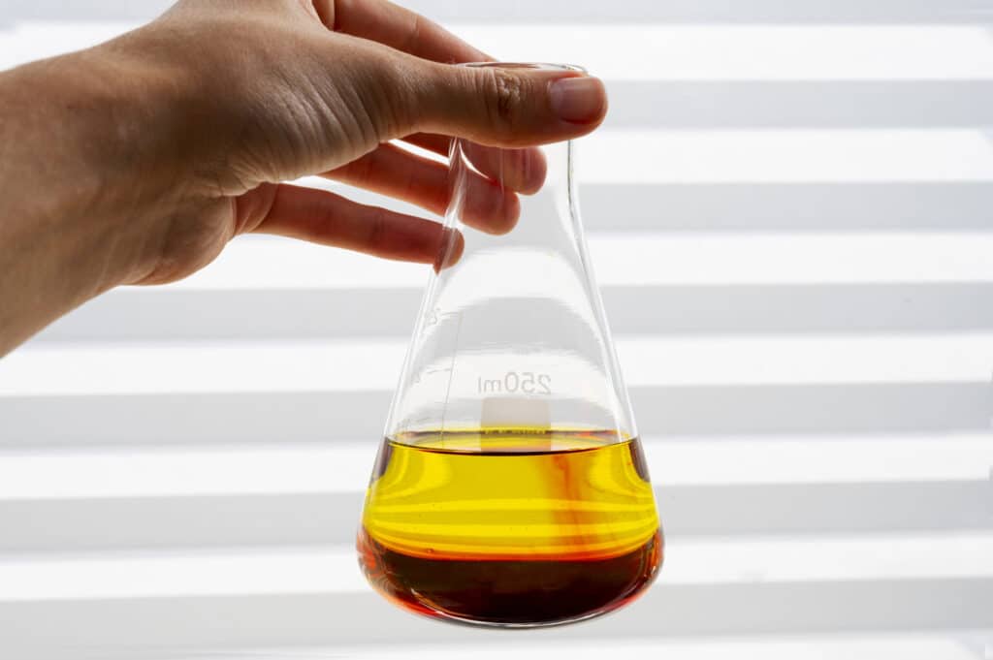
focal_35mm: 50
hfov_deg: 39.6
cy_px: 330
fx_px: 1378
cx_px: 496
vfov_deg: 26.9
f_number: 14
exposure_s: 1/160
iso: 500
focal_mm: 50
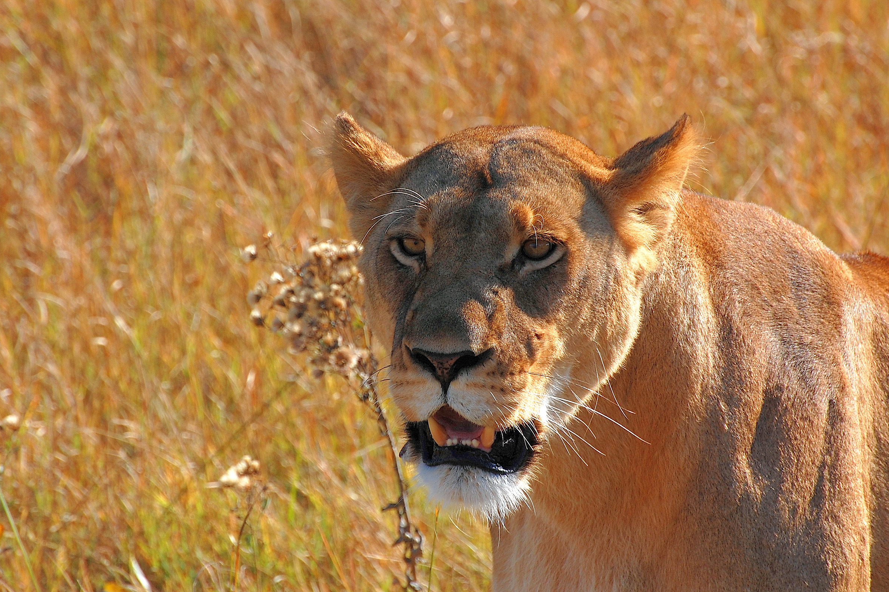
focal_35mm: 452
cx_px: 445
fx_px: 11160
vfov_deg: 3.0
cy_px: 296
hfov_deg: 4.6
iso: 200
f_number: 11
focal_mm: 300
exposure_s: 1/250
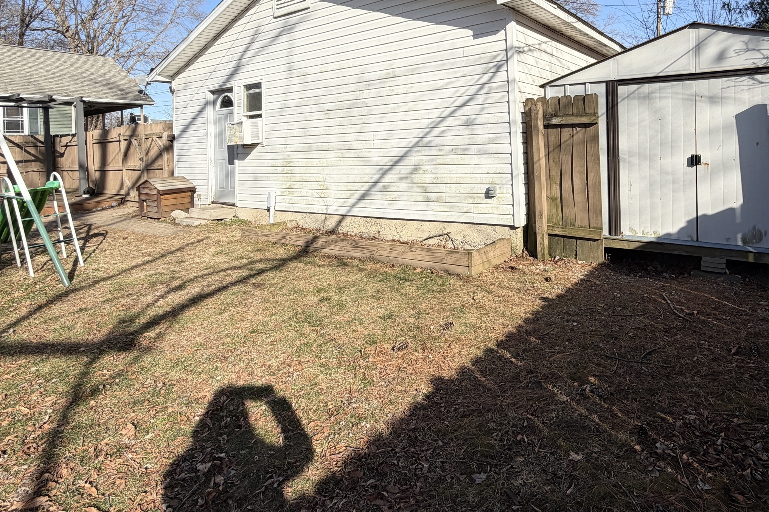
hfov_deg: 77.5
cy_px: 147
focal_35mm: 22
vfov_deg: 55.2
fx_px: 470
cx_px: 469
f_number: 2.2
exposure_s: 1/770
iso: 20
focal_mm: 2.22
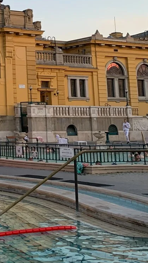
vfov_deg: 28.2
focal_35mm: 73
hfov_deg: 15.1
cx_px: -88
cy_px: 41
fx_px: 509
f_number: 1.8
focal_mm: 4.25
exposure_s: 1/121
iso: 50
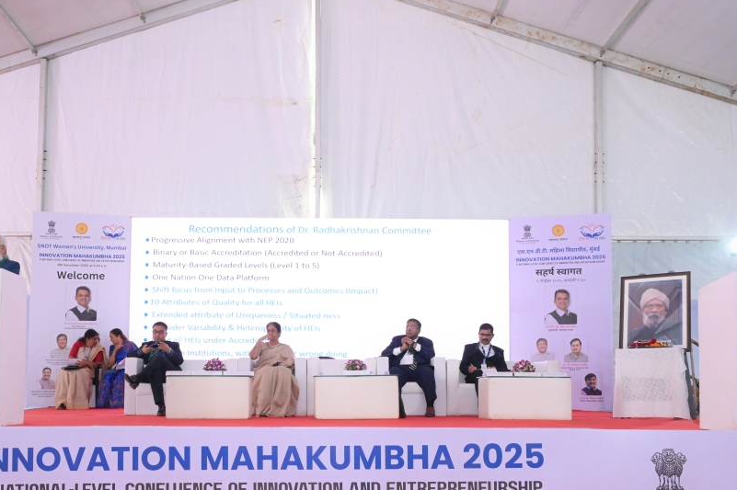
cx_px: 299
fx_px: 737
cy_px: 346
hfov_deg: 52.8
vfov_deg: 36.3
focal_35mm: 36
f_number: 9
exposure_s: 1/160
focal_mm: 24
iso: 6400
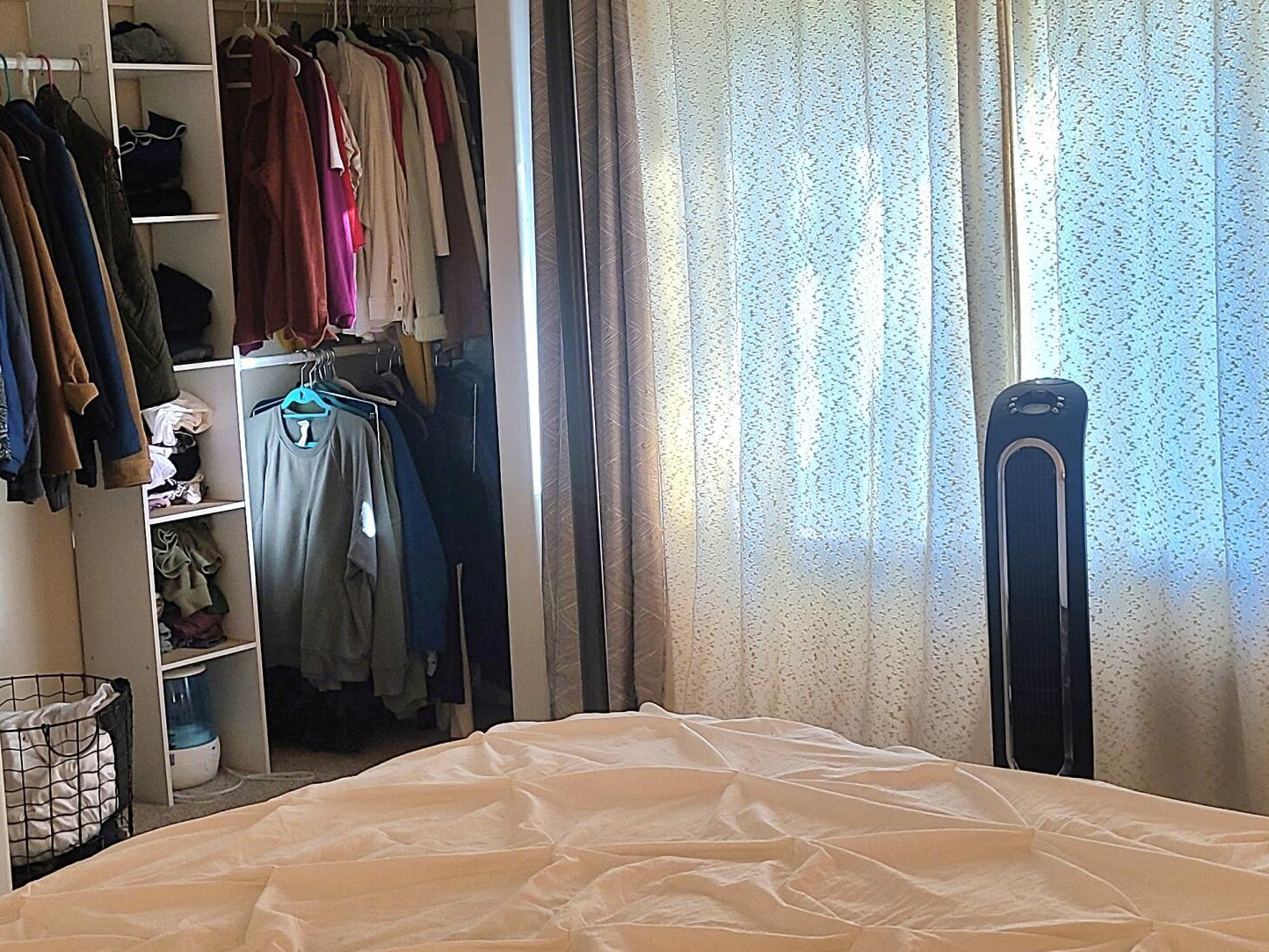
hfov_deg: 35.5
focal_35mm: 54
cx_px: 682
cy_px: 403
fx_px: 1980
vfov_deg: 27.0
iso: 100
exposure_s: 1/60.2
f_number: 1.8
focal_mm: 5.4
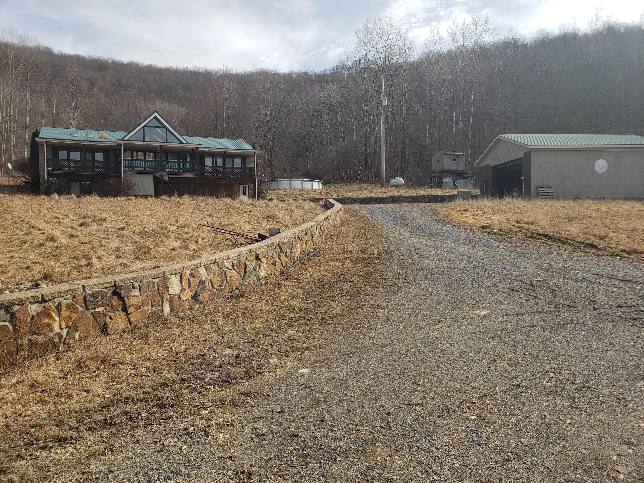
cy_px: 242
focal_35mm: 26
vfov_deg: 53.1
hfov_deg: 67.3
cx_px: 322
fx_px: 484
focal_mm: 4.3
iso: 50
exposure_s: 1/1272
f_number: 2.4
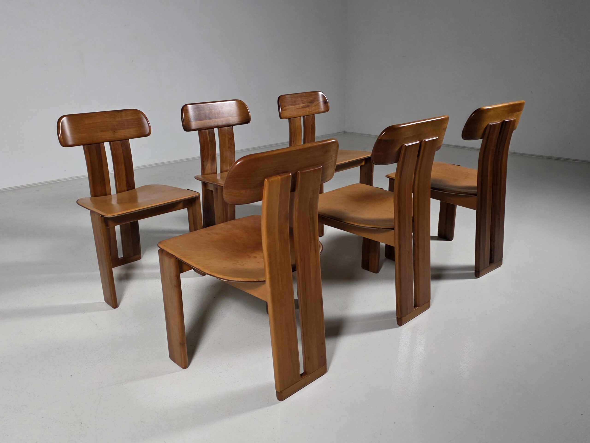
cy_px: 222
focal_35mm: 23
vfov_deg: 58.9
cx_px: 295
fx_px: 392
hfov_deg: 73.9
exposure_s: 1/120
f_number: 1.7
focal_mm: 6.3
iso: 500
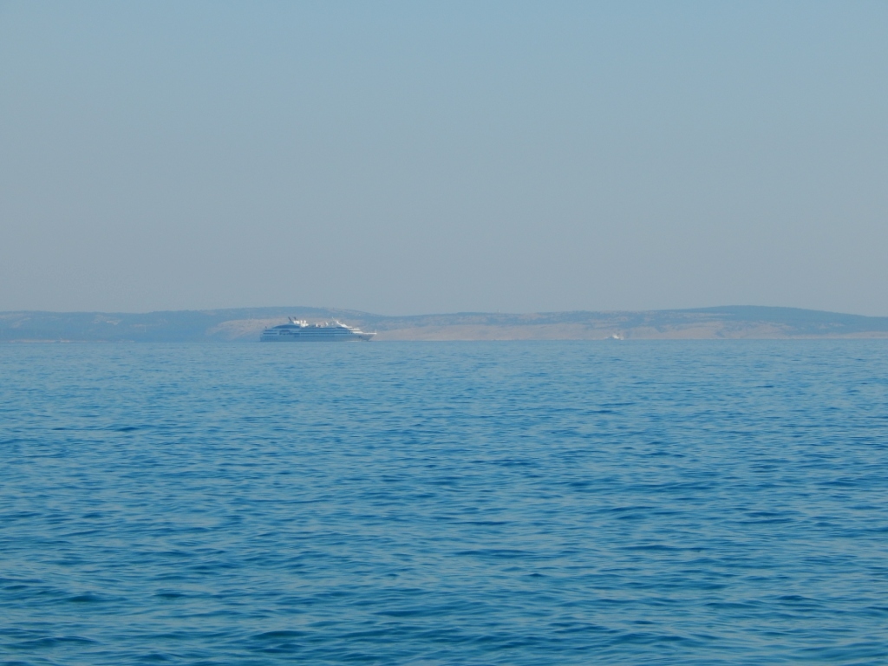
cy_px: 333
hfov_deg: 12.3
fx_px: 4104
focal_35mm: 160
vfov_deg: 9.3
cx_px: 444
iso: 125
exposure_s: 1/500
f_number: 5.1
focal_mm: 28.7
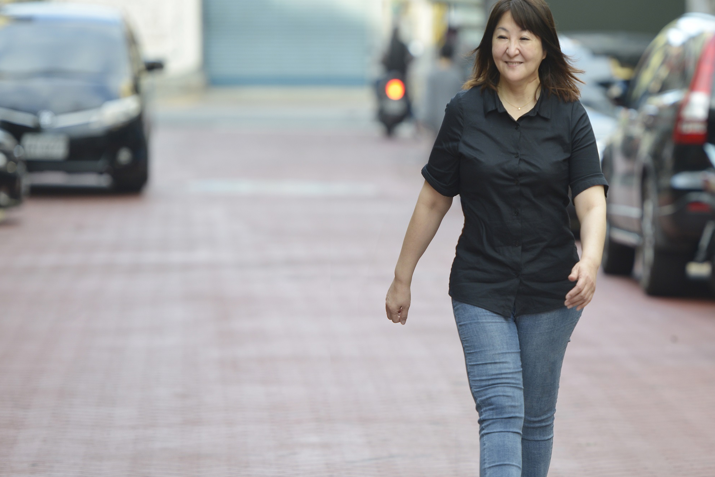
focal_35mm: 258
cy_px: 272
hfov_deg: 8.0
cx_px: 494
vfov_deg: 5.3
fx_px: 5126
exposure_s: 1/250
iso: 400
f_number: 3.3
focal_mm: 175
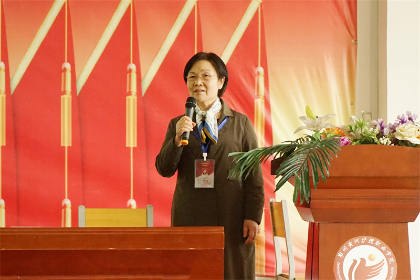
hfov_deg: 28.8
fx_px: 816
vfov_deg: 19.4
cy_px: 140
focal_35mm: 70
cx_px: 210
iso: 4000
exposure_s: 1/125
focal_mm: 70
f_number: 4
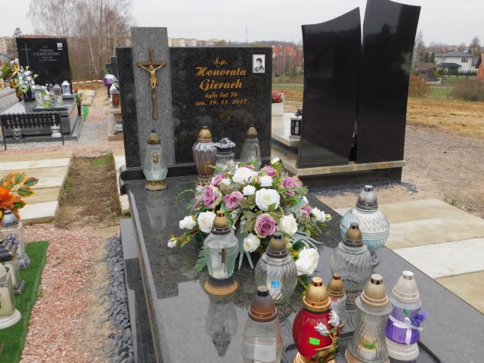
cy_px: 182
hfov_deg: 60.0
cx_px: 242
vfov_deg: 46.8
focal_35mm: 30
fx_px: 419
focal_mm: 5.3
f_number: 3.2
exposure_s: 1/125
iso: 125
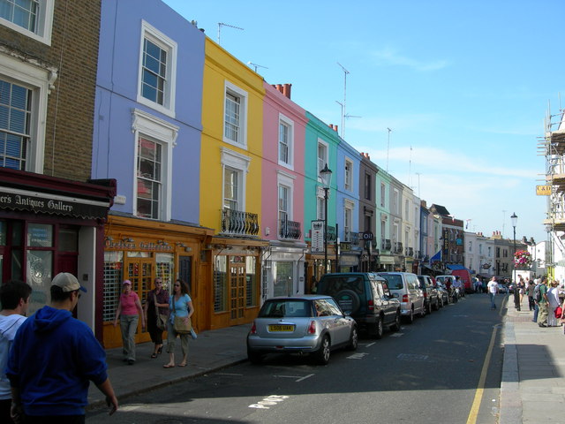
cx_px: 282
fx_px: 620
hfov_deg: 49.0
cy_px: 212
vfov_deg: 37.7
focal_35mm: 38
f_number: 4.8
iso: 50
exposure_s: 1/238
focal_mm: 7.8
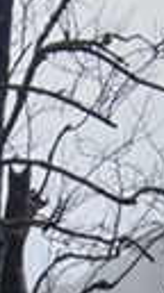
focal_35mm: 174
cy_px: 496
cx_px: -55
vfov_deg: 11.6
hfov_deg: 6.9
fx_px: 1353
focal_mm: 2.96
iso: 64
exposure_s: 1/403
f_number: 2
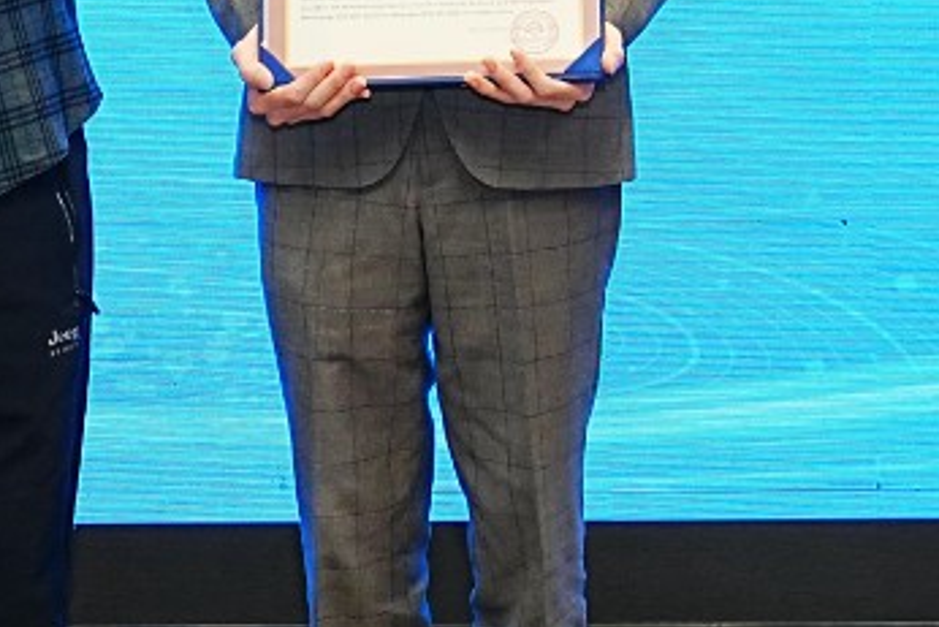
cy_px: -285
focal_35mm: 194
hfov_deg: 10.5
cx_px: -14
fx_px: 5062
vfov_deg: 7.0
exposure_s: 1/200
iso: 1000
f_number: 3.5
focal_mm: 42
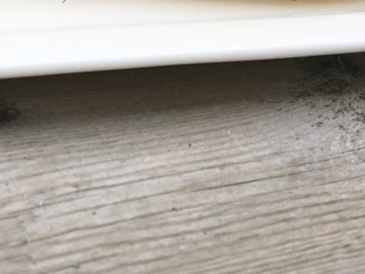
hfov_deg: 32.4
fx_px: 612
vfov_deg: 24.3
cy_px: 13
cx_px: 77
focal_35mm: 58
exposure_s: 1/15
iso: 50
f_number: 2.2
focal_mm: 4.15
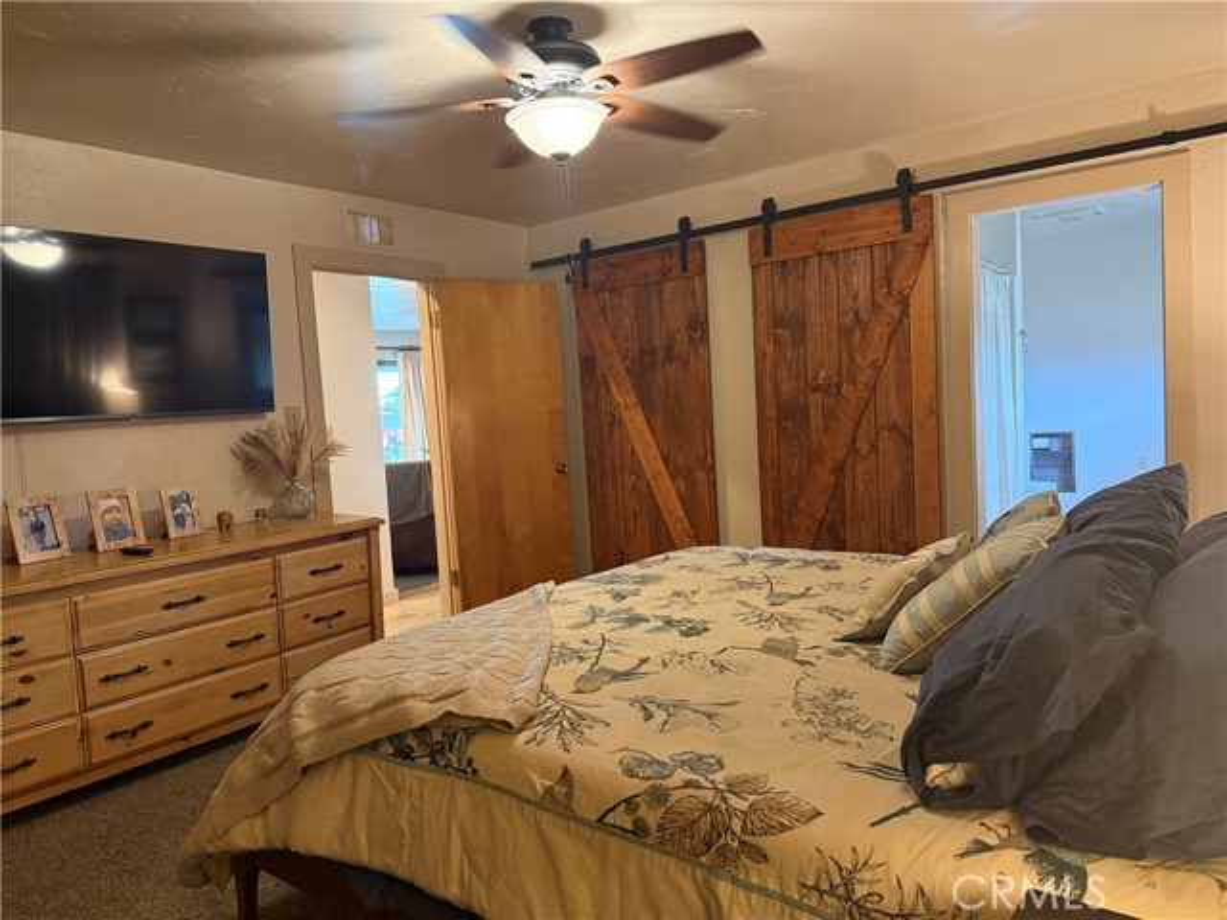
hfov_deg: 71.6
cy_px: 460
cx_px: 614
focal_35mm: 24
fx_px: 851
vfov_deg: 56.8
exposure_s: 1/60
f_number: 1.78
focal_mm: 6.76
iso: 640
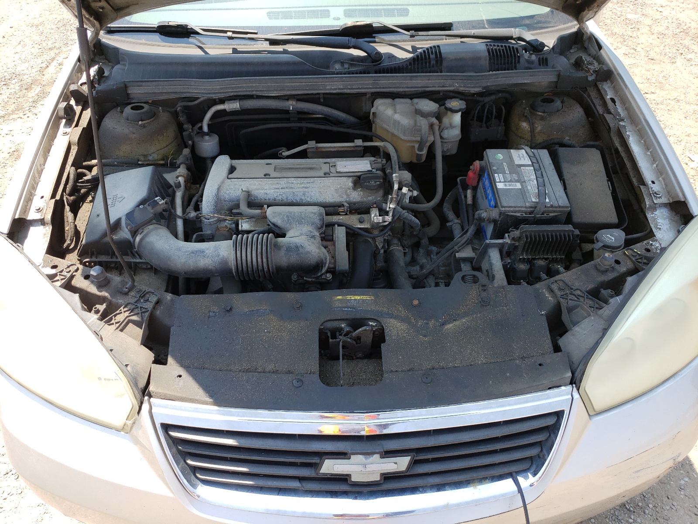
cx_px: 349
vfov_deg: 53.1
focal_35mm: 26
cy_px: 262
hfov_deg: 67.3
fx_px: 524
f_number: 1.5
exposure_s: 1/769
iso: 50
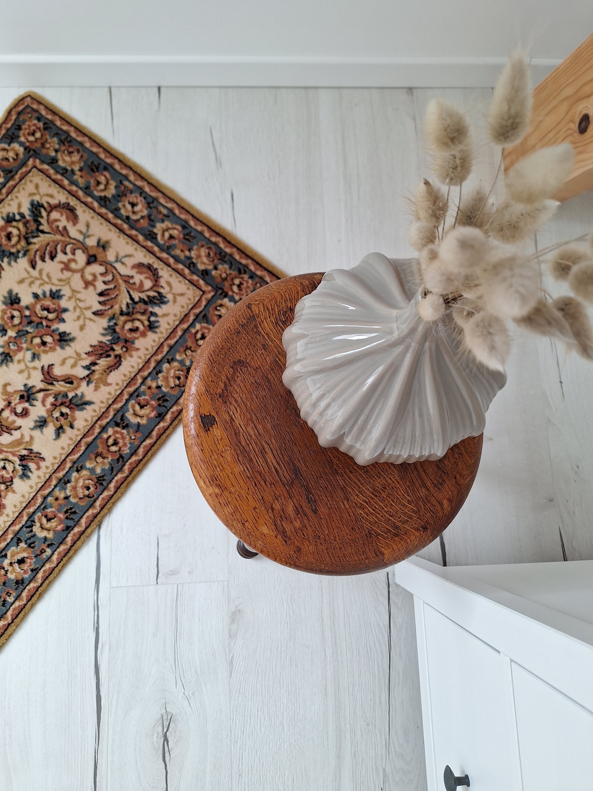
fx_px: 525
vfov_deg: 73.9
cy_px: 396
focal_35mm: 23
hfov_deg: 58.9
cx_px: 296
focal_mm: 5.54
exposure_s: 1/50
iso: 50
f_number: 1.8
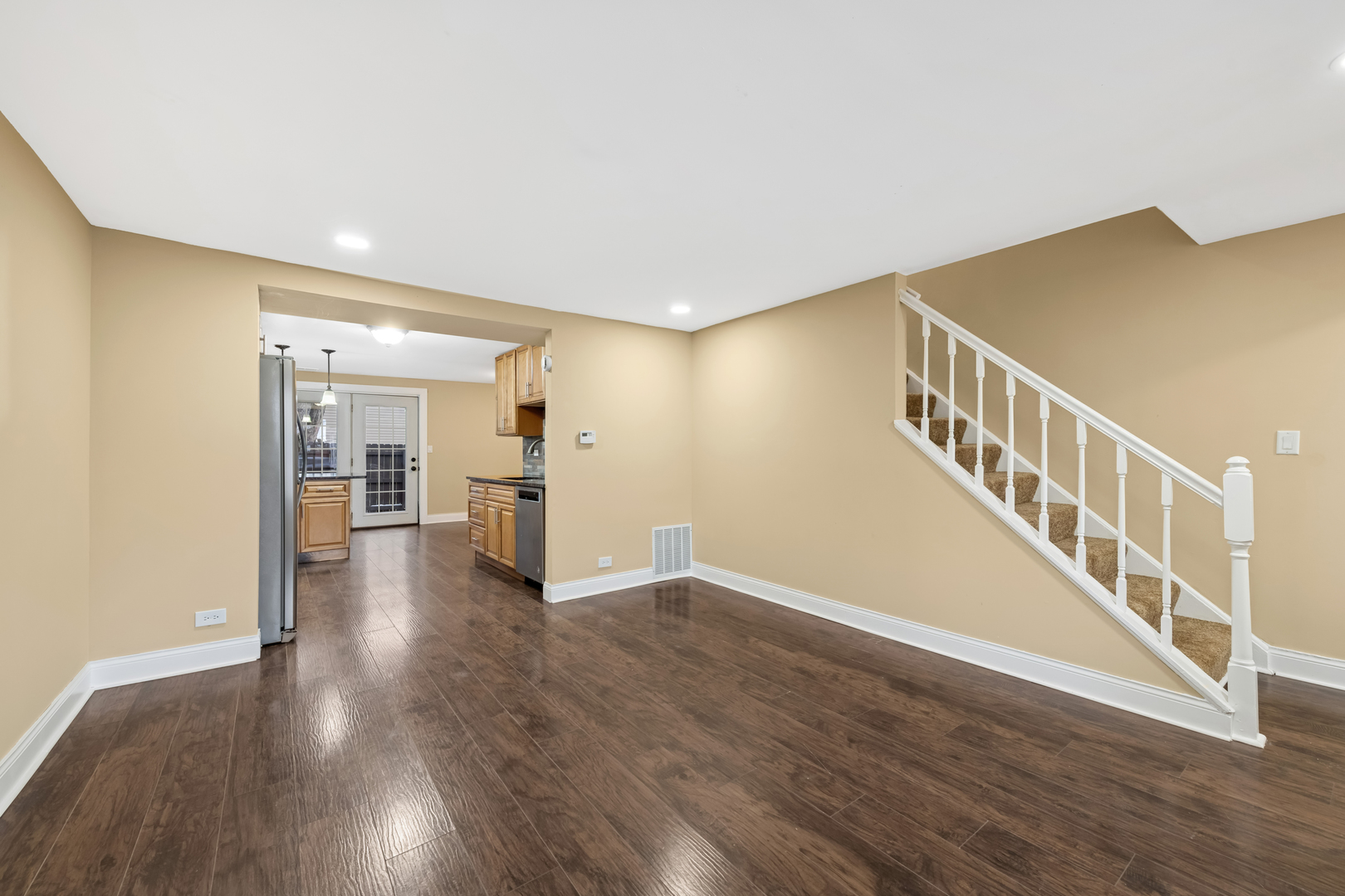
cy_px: 448
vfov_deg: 81.2
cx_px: 672
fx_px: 523
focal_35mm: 14
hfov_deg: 104.3
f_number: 8
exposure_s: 1/15
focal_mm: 14
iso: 200
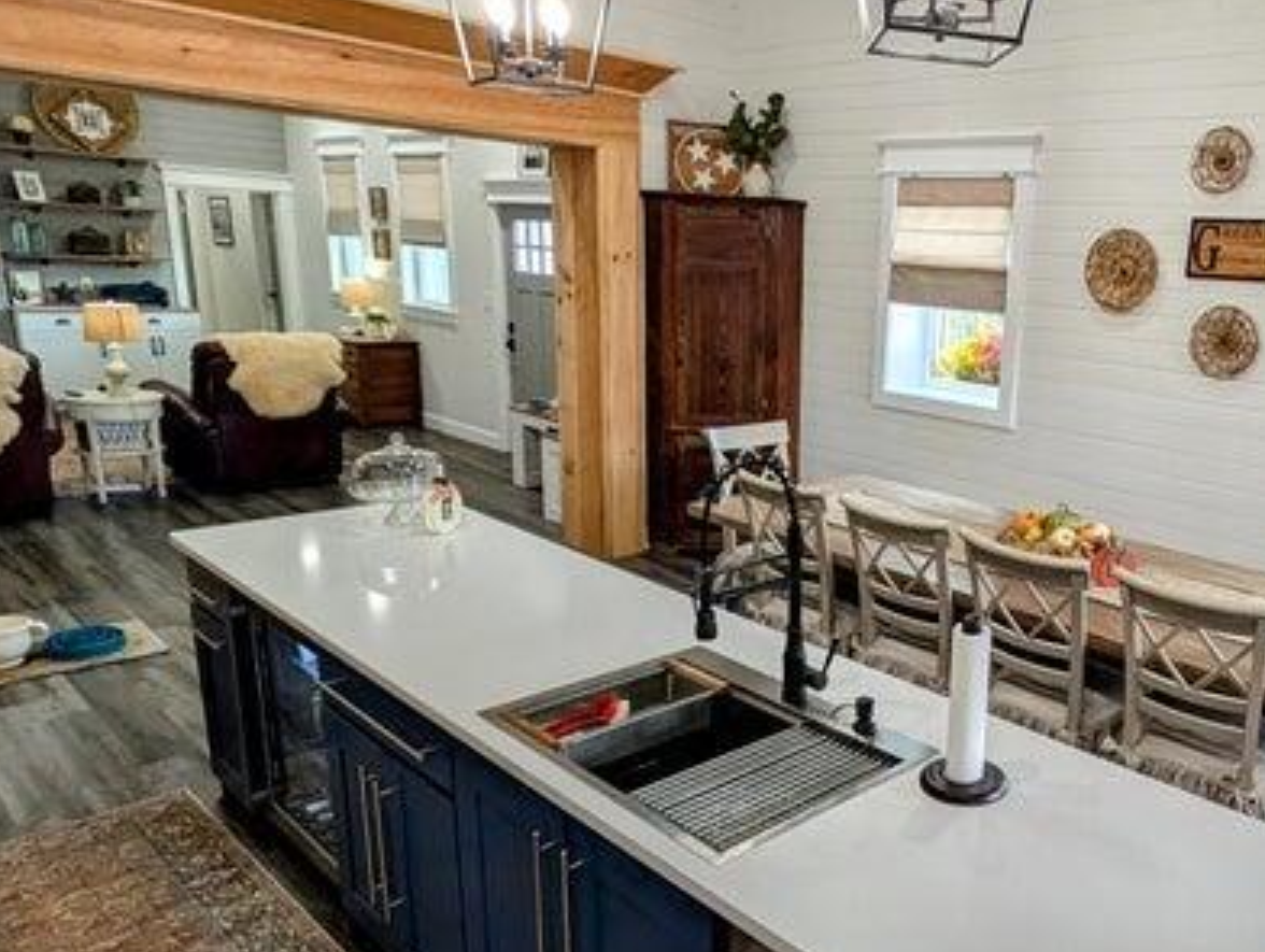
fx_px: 951
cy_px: 526
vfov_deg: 53.1
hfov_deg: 63.8
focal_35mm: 26
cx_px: 926
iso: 90
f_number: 1.7
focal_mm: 2.02
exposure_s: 1/120
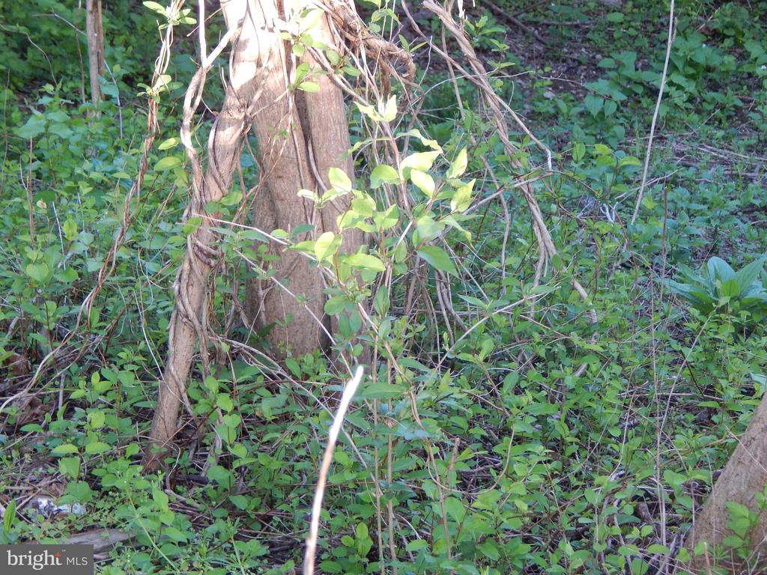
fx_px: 2526
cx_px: 384
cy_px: 288
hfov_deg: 17.3
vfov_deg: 13.0
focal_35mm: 114
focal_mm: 20.5
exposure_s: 1/30
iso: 125
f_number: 4.6
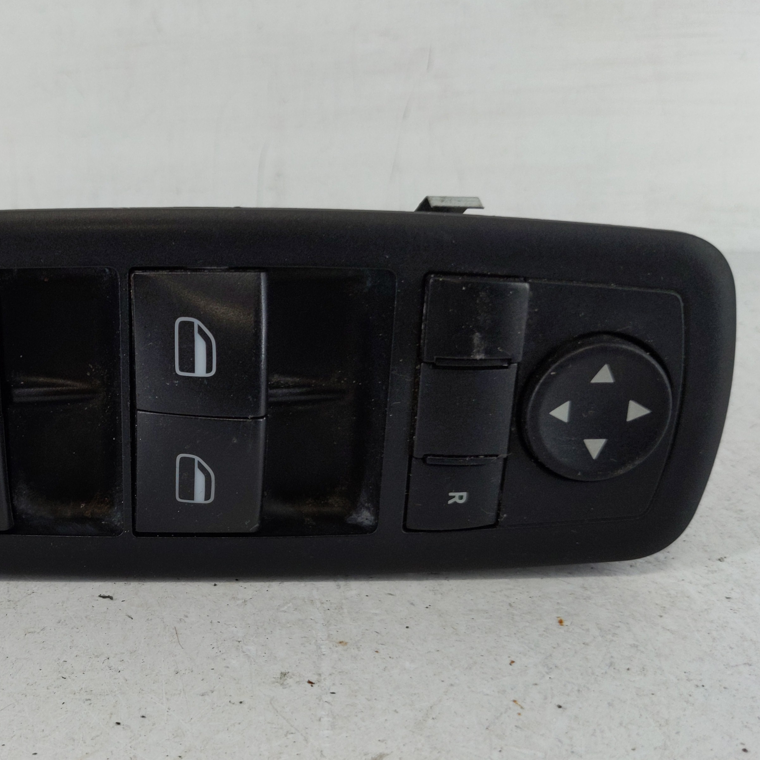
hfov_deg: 43.2
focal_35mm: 37
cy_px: 465
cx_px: 172
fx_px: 919
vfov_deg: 44.6
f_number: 1.73
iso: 55
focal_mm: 4.38
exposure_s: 1/109
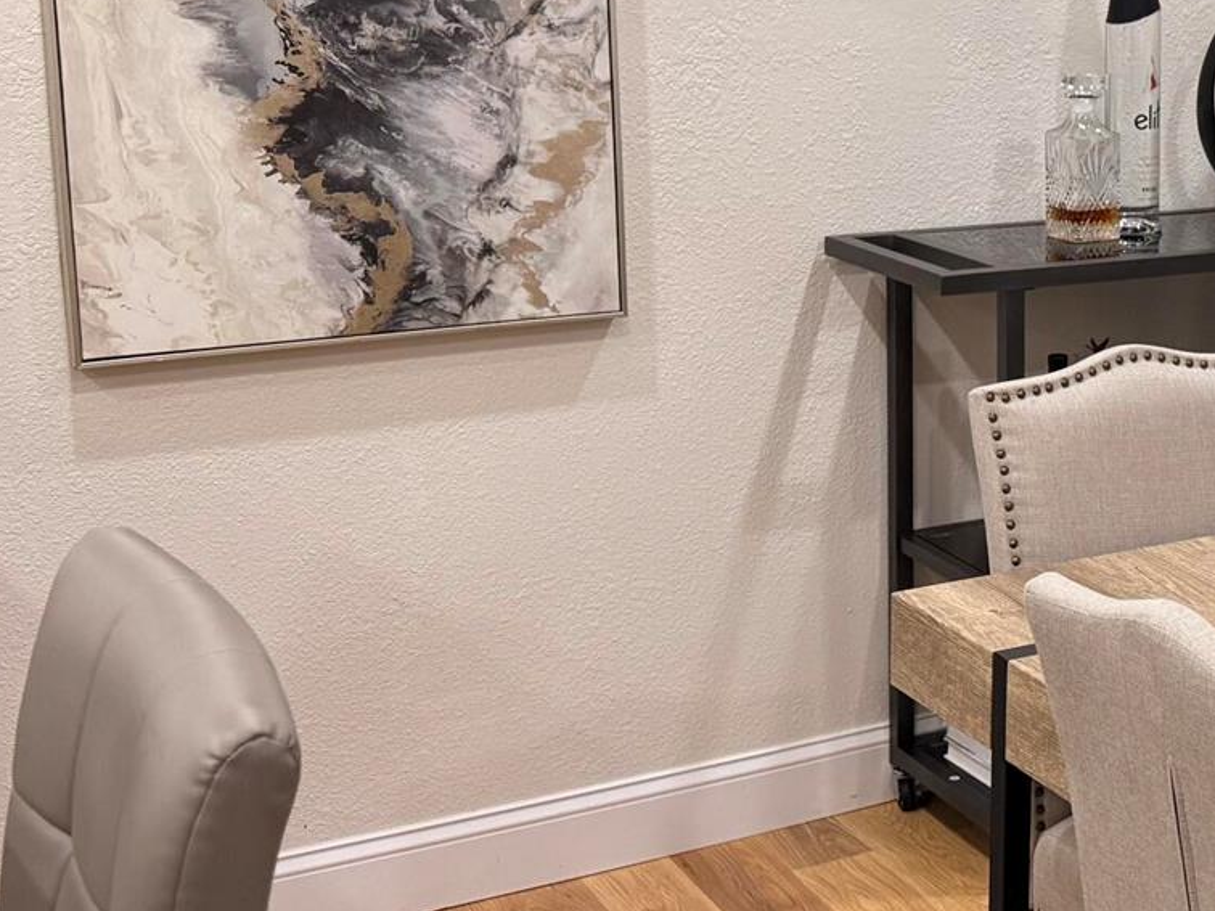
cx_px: 1369
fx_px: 2281
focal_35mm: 65
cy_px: 272
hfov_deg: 27.1
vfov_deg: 22.5
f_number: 1.78
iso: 160
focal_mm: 6.76
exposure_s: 1/120
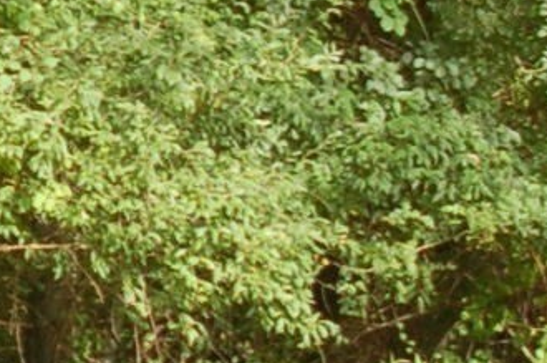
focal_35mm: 287
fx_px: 4354
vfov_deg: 4.8
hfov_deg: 6.9
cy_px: -33
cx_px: -661
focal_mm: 28
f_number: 7.1
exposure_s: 1/200
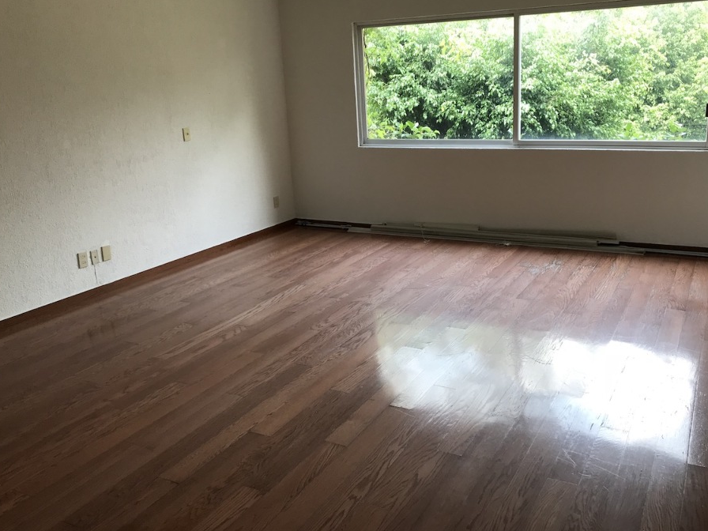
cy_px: 247
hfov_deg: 56.7
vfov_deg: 44.1
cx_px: 394
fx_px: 654
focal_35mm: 32
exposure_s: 1/93
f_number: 1.8
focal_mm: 3.99
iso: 32
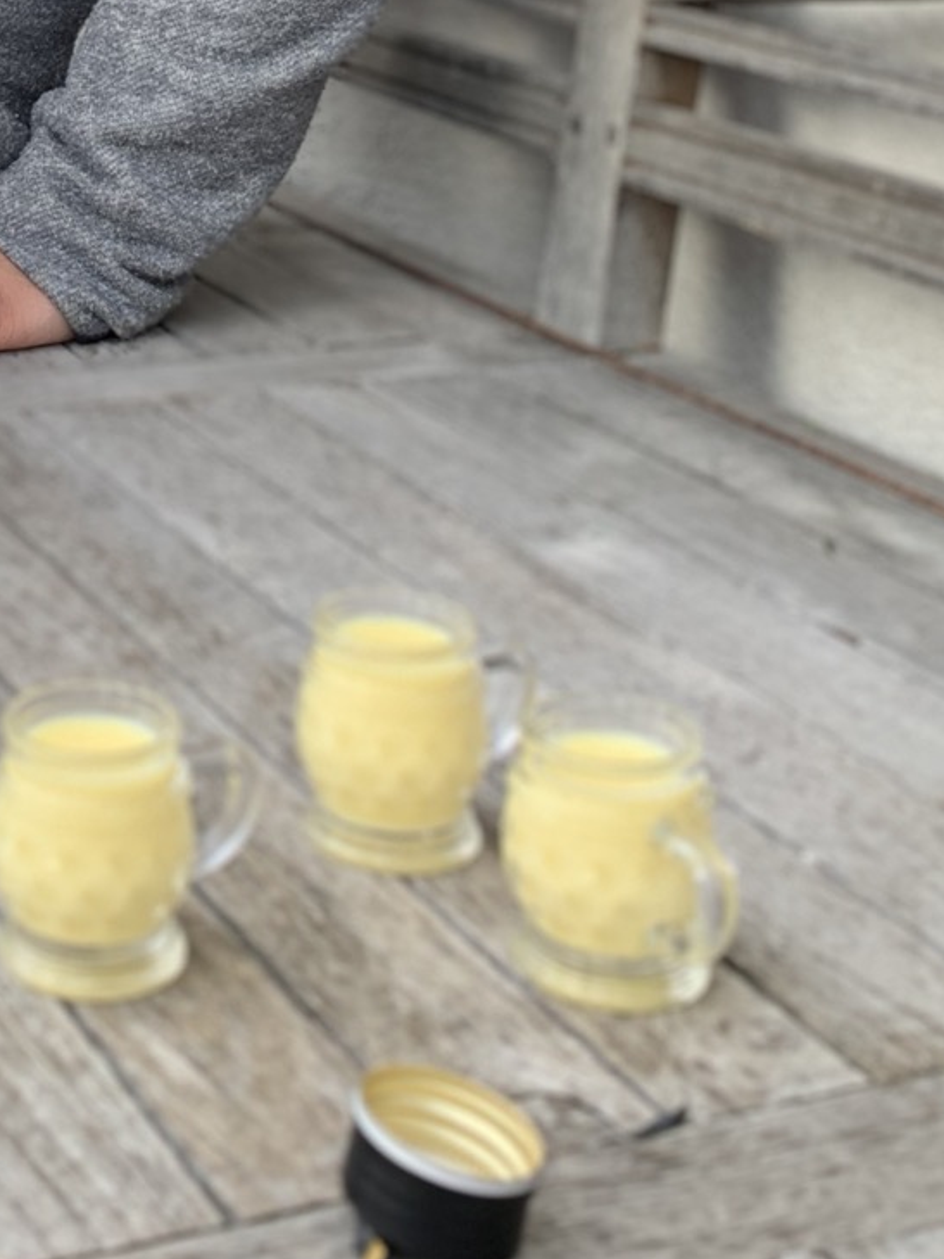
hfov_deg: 19.3
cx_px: -117
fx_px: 2654
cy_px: -325
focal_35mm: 73
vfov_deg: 23.8
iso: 25
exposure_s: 1/129
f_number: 1.8
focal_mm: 4.25
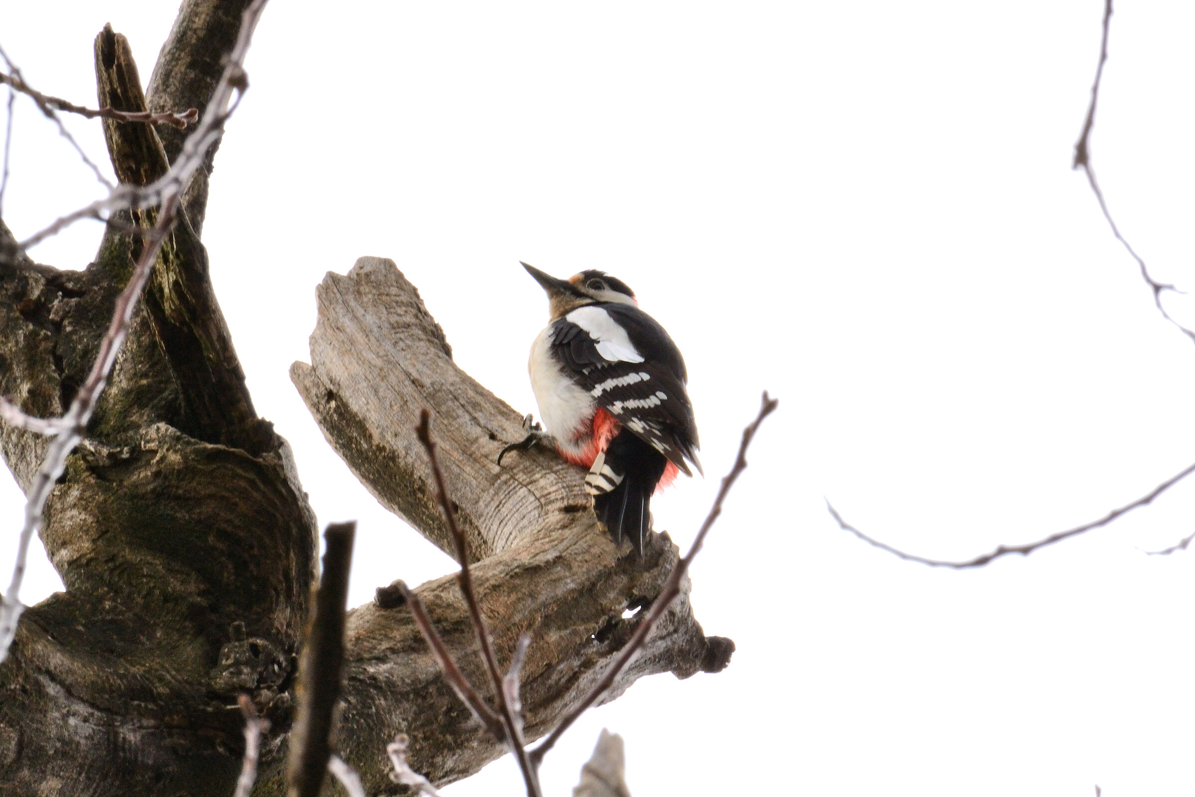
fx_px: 24894
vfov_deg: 1.8
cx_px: 598
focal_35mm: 750
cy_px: 398
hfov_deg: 2.7
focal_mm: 500
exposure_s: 1/60
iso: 800
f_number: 29
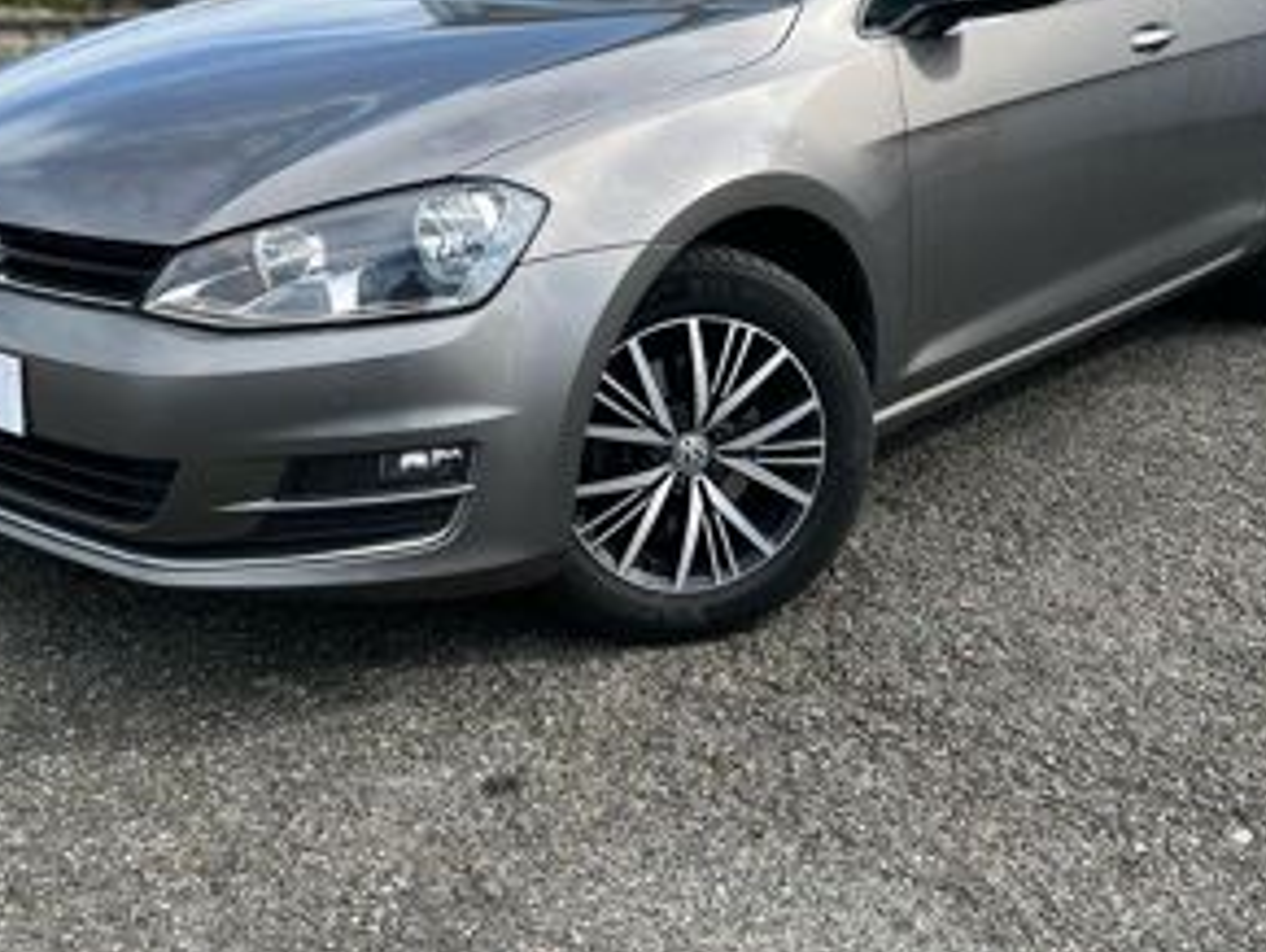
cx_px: 629
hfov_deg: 43.8
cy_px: 332
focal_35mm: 43
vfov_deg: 33.4
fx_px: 1574
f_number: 1.6
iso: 50
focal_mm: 5.1
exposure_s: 1/1238
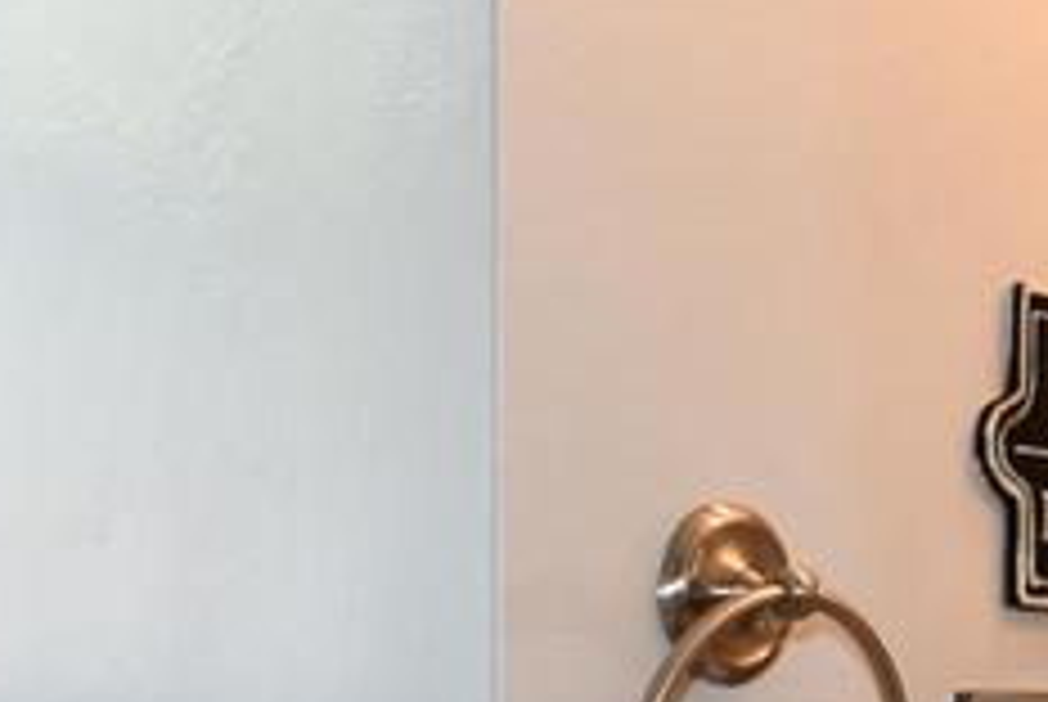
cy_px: 790
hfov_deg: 25.5
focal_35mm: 79
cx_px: 369
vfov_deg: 16.7
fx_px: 2303
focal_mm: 12
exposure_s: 1/60
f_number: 4
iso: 220
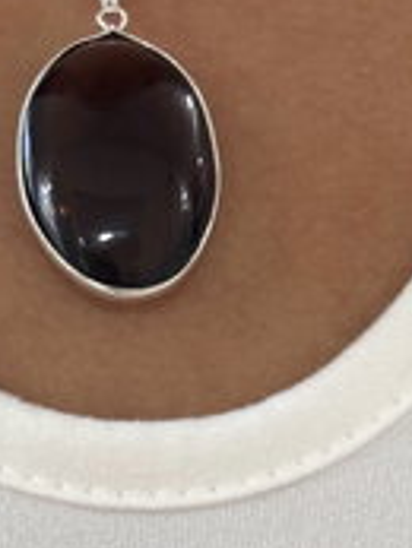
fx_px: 2346
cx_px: 216
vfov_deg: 13.3
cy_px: 119
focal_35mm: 148
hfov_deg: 10.0
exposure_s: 1/60
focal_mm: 6.76
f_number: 1.78
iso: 160
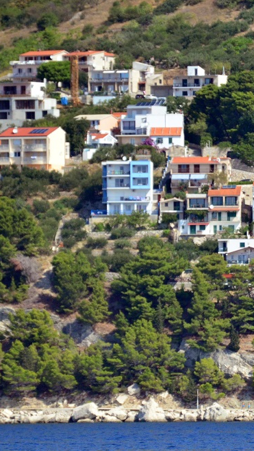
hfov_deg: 2.0
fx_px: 7403
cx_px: 302
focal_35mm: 618
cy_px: 226
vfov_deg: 3.5
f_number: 5.6
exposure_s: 1/8000
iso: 1800
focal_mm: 260
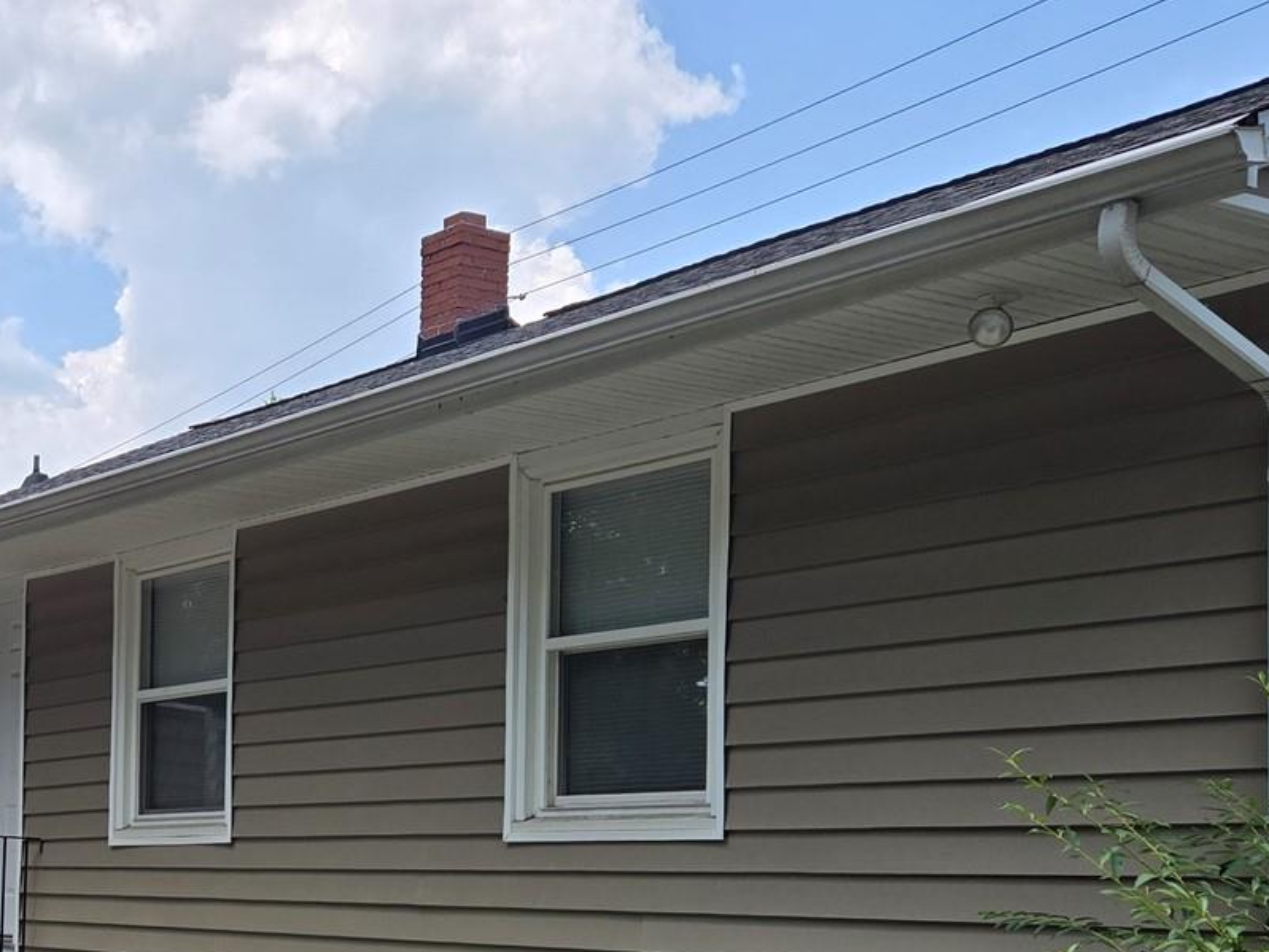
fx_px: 2164
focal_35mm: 59
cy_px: 834
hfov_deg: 31.1
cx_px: 113
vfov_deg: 24.2
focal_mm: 5.4
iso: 25
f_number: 1.8
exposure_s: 1/1593
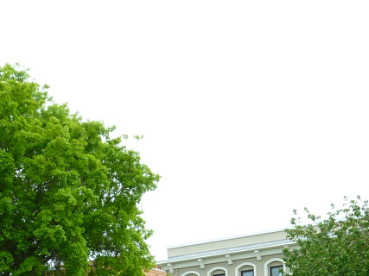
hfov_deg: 14.5
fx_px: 1439
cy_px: 408
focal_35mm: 135
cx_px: 84
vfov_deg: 10.6
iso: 80
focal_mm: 8.1
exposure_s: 1/100
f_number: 4.2
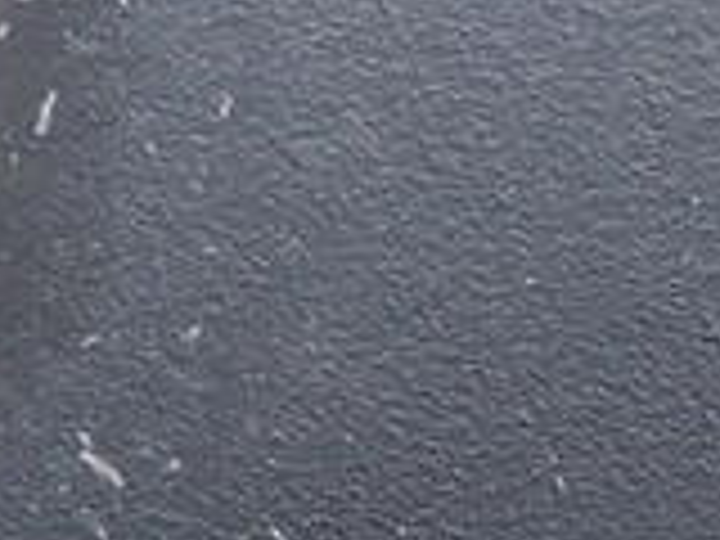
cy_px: 884
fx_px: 13707
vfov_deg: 2.3
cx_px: -832
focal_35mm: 659
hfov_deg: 3.0
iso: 80
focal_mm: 19.4
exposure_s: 1/200
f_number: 3.2
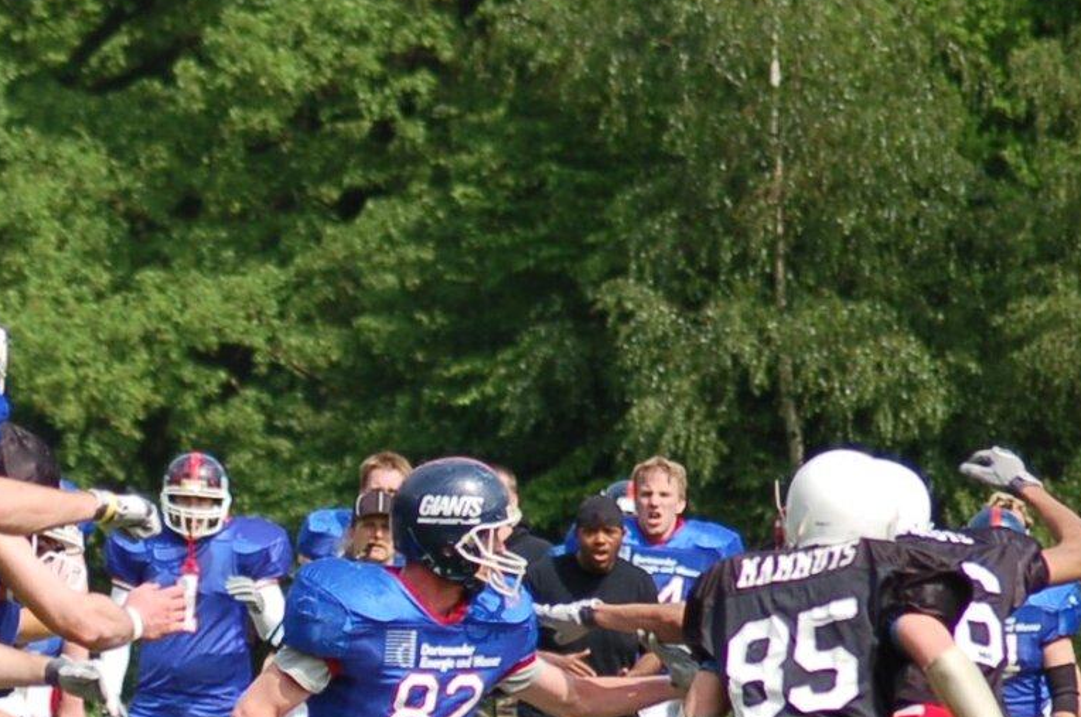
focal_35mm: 518
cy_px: 783
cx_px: -171
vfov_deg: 2.6
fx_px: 15531
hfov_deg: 4.0
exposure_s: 1/1250
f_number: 4.5
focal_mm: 120
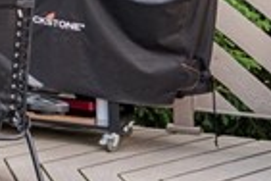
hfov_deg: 13.9
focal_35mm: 108
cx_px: -362
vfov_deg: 12.3
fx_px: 813
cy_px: -62
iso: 50
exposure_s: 1/15
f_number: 11
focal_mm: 14
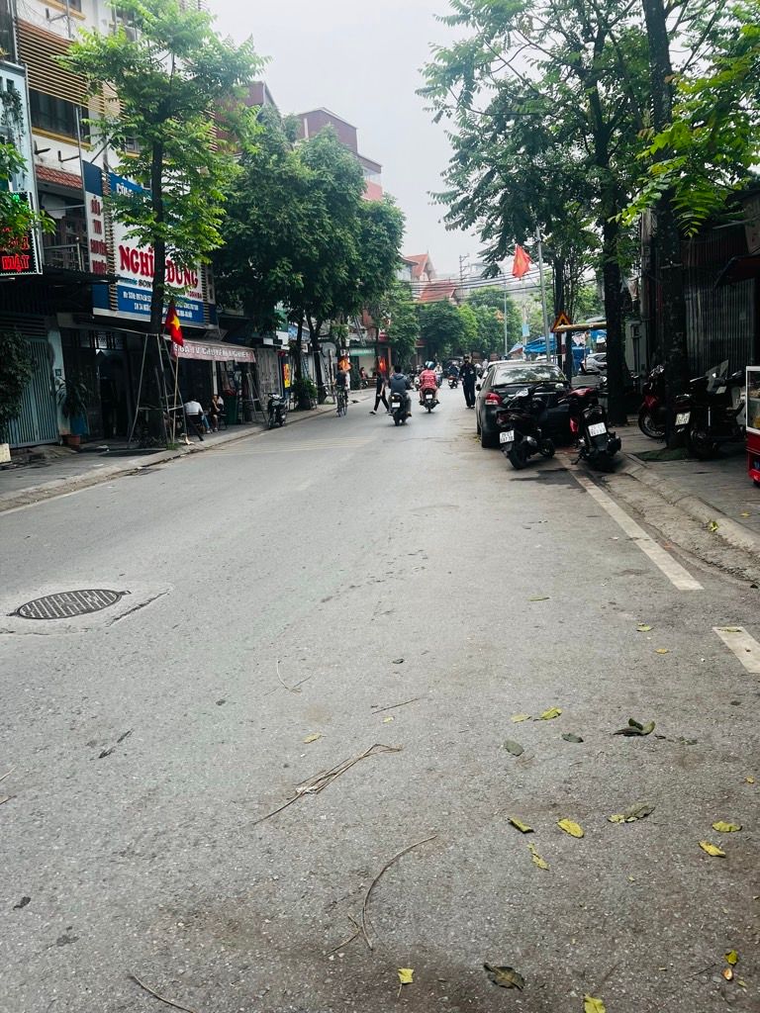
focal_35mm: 26
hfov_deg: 53.1
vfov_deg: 67.3
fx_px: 761
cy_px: 506
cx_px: 380
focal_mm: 5.7
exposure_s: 1/473
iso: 50
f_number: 1.5
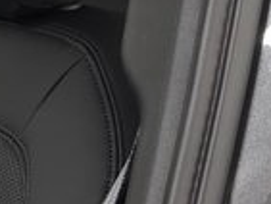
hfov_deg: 9.7
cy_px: 408
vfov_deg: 8.4
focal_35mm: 167
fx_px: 1309
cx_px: -484
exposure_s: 1/60
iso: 160
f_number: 1.7
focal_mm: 6.3
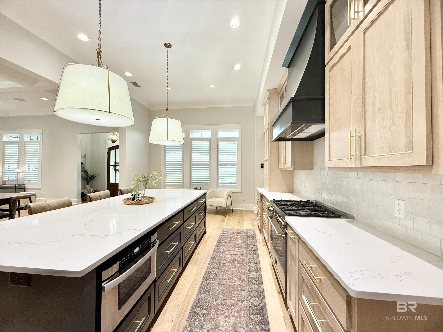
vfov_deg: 85.7
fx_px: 179
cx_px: 222
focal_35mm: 14
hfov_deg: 102.1
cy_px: 166
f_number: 2.2
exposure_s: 1/120
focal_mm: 2.22
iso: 200
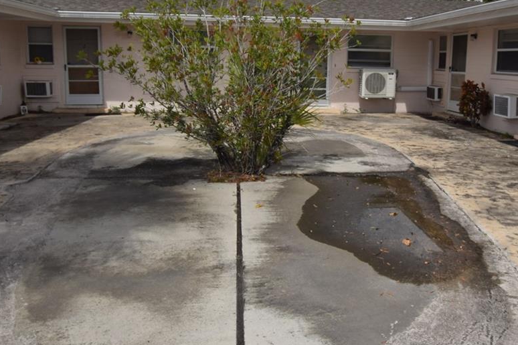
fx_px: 446
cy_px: 130
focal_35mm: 31
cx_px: 315
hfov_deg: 59.7
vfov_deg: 42.0
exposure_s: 1/200
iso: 100
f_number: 10
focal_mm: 10
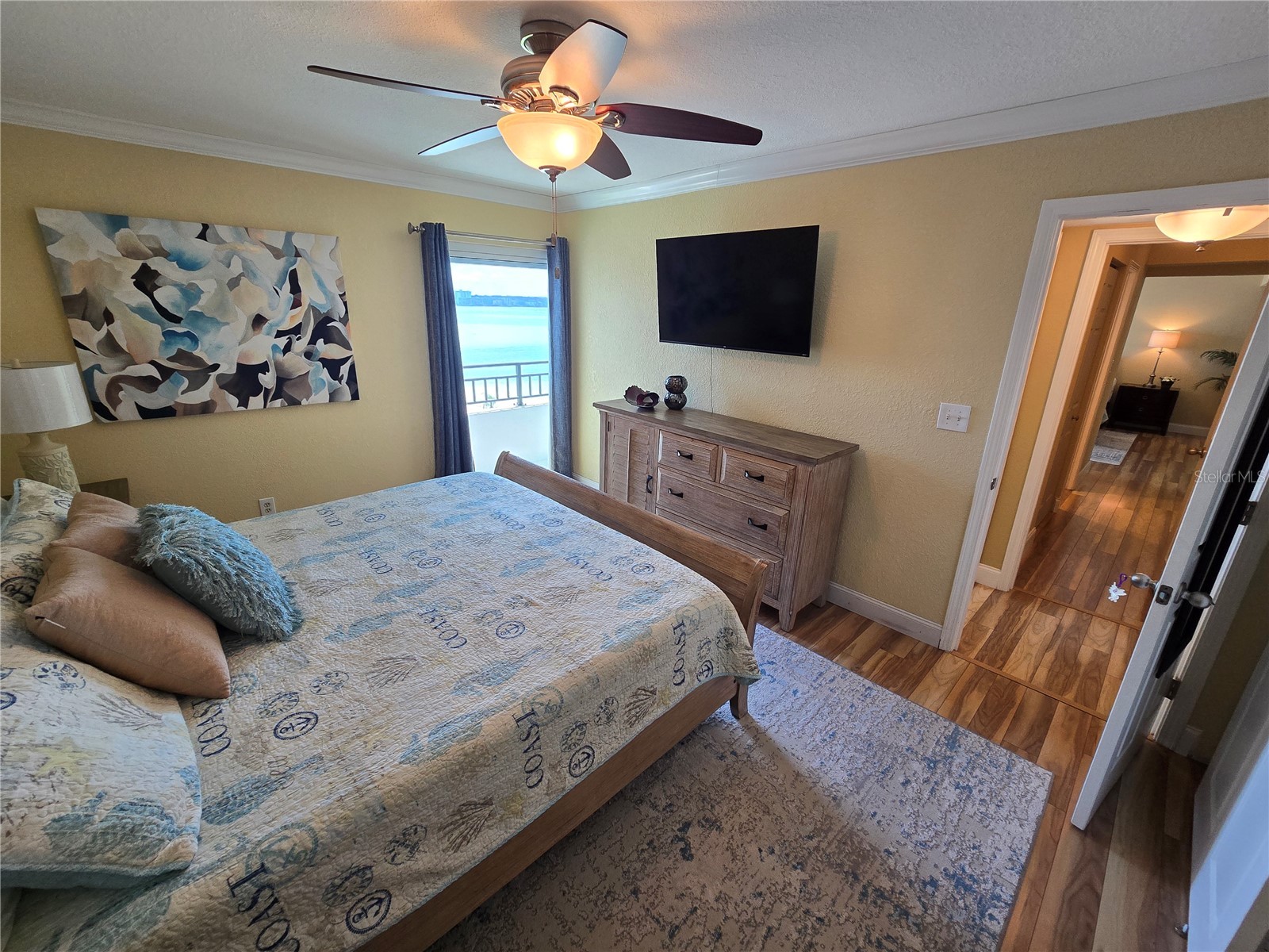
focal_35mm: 13
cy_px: 476
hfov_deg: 106.2
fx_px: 477
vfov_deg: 89.9
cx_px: 634
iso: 80
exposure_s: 1/60
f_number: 2.2
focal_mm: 2.2
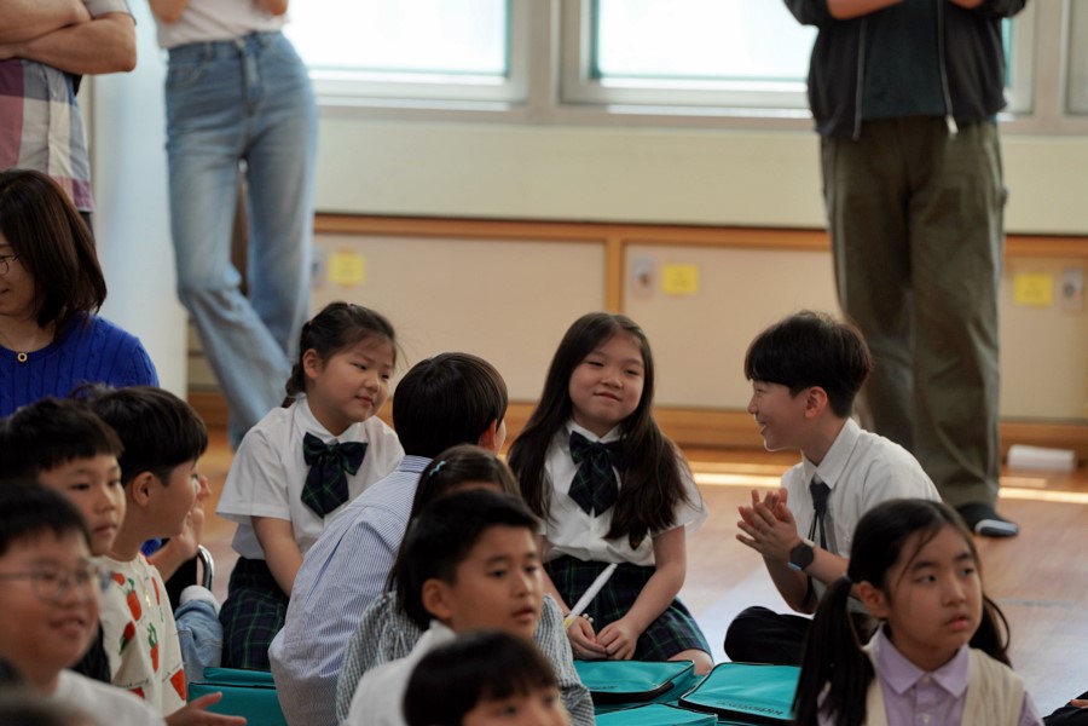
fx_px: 6044
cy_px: 363
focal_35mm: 200
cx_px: 544
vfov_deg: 6.9
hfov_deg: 10.3
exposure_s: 1/250
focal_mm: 200
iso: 800
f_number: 4
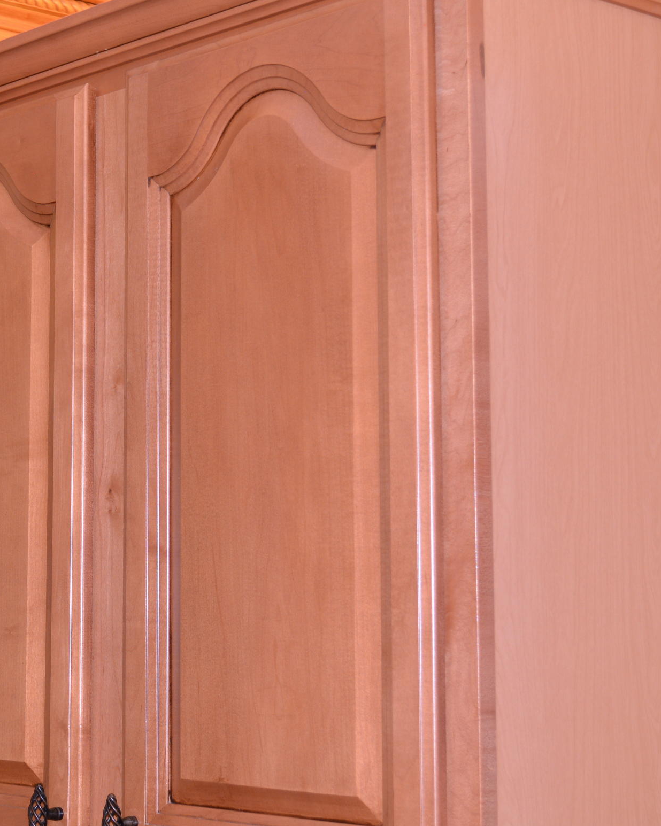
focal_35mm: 82
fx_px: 2005
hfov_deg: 18.3
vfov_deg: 23.3
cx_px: 22
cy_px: 344
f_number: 5.6
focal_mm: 30
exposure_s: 1/30
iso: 200
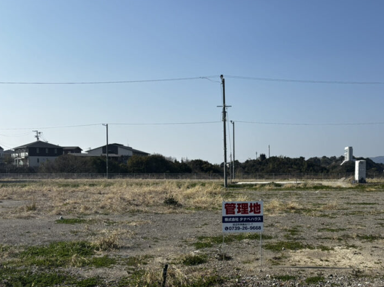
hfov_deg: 48.2
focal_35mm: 38
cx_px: 256
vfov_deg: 37.4
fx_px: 421
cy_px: 185
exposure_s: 1/4854
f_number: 1.6
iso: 50
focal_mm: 5.96
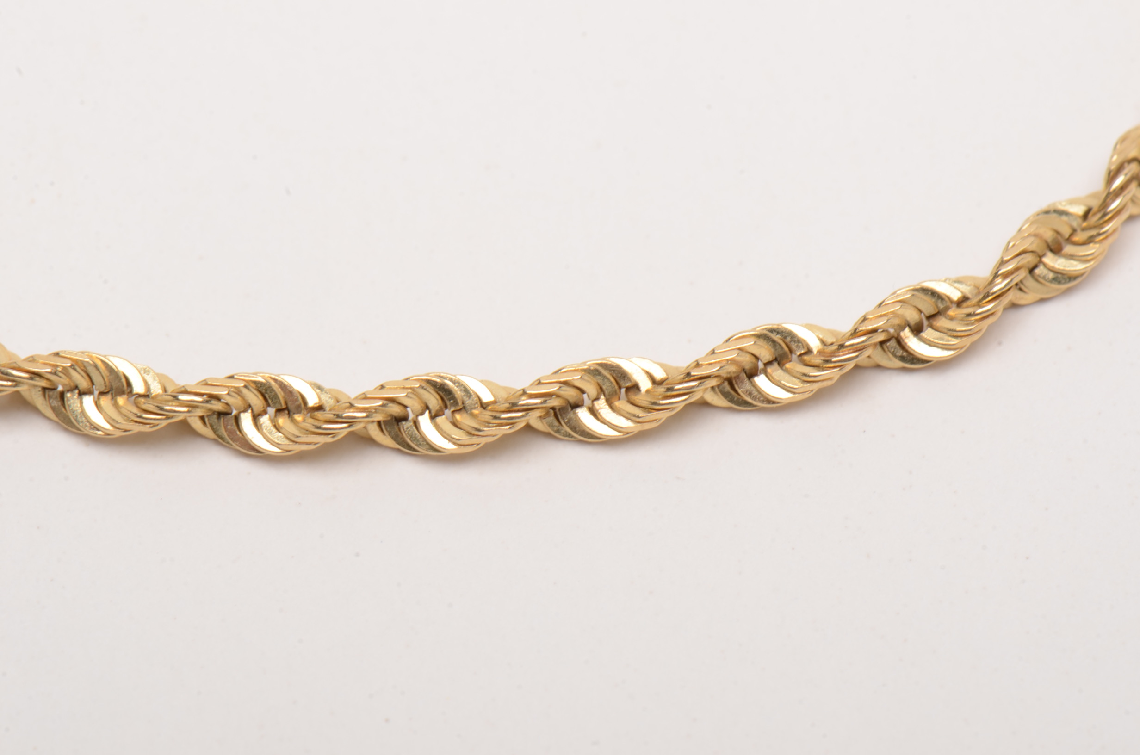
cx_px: 570
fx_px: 4029
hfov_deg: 16.1
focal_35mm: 128
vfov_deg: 10.7
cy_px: 378
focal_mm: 85
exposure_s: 1/160
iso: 100
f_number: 22
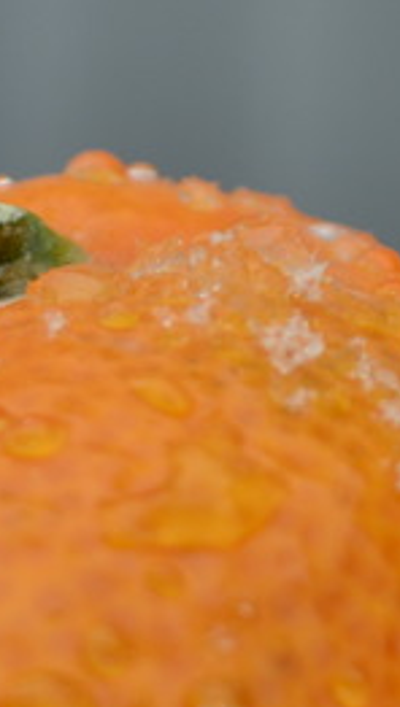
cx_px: 135
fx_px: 6335
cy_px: 696
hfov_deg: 3.6
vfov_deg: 6.4
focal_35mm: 337
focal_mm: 55
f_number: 7.1
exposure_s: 1/80
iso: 100
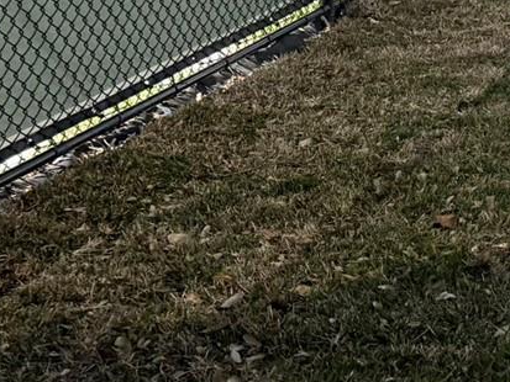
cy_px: -131
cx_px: 837
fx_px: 1371
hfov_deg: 18.0
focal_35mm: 93
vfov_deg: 15.1
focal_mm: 6.76
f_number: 1.78
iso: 80
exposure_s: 1/1949
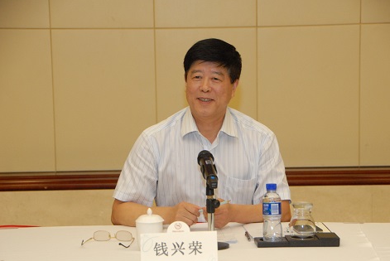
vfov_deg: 11.5
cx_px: 206
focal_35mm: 120
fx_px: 1296
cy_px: 137
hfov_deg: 17.1
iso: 1250
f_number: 5.6
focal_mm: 75
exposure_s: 1/60
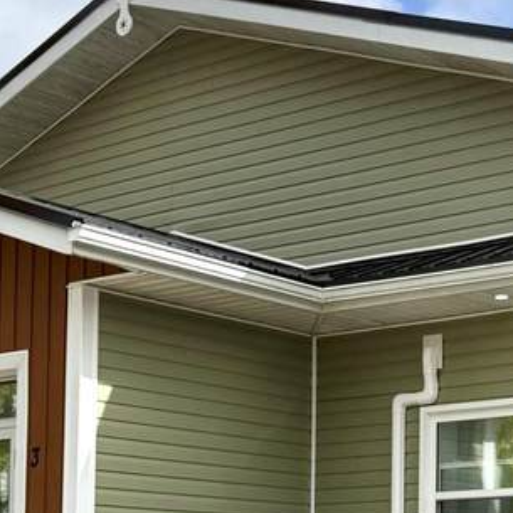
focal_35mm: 89
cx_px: 537
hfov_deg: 18.9
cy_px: 510
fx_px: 1492
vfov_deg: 19.0
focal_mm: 6.76
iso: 80
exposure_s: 1/3953
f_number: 1.78
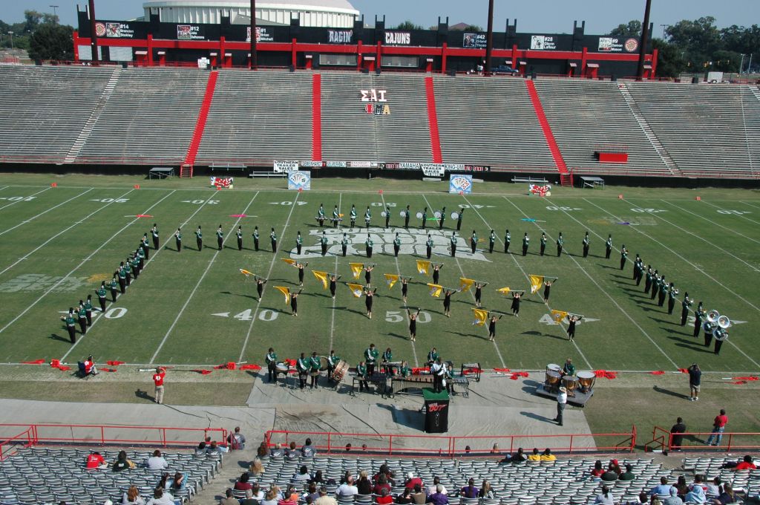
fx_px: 759
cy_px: 252
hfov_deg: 53.2
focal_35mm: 36
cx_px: 380
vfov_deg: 36.8
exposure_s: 1/320
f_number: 9
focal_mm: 24
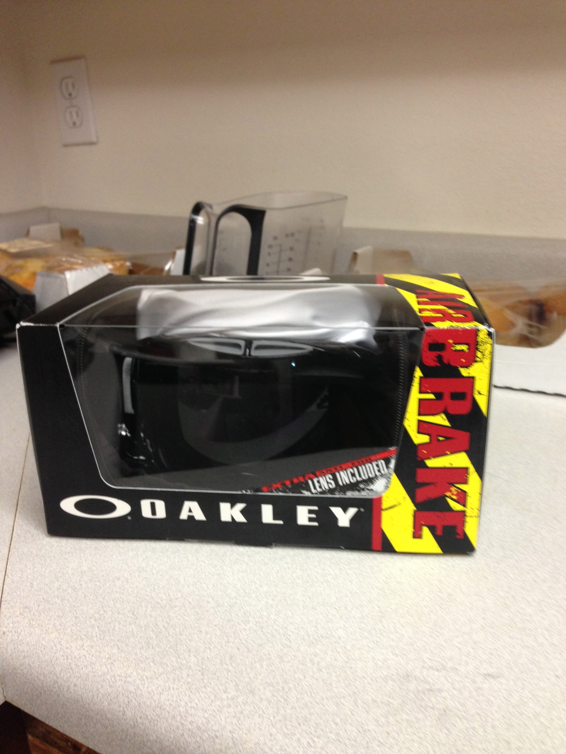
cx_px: 283
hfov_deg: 42.9
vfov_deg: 55.4
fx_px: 719
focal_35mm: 33
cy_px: 377
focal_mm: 4.13
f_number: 2.4
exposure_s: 1/20
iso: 125
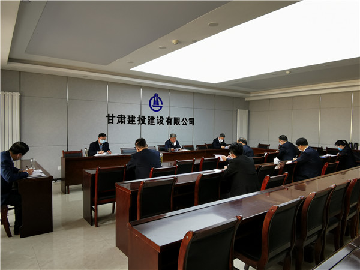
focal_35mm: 22
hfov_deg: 76.4
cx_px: 180
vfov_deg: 61.1
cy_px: 135
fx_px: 229
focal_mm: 2.26
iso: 125
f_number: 2.2
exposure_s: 1/50
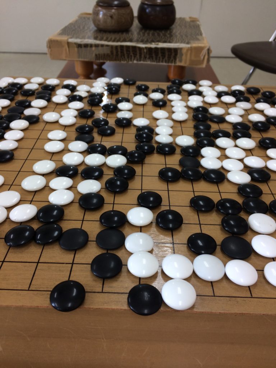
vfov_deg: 61.7
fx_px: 308
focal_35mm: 29
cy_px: 184
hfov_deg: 48.2
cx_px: 138
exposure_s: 1/30
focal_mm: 4.15
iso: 32
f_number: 2.2
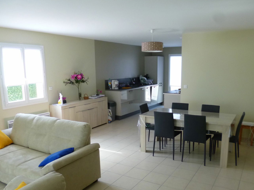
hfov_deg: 59.8
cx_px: 142
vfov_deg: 46.6
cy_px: 112
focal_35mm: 30
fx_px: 220
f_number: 2.5
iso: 160
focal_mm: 4.3
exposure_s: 1/60
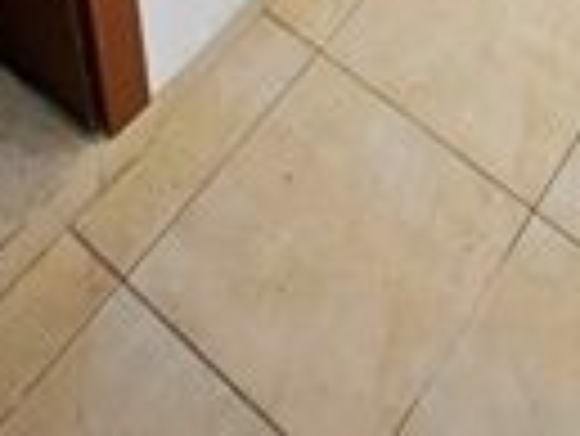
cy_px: -679
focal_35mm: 71
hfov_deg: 26.8
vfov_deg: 13.4
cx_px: 474
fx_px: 1191
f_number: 2.2
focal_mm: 1.7
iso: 200
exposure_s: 1/50
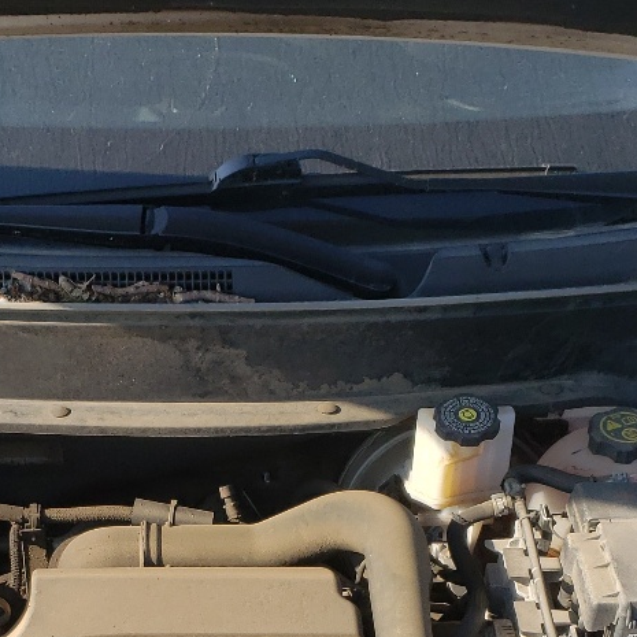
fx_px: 1645
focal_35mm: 79
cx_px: 210
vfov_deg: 20.9
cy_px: 701
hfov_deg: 21.8
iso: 50
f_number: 1.5
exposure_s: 1/1429
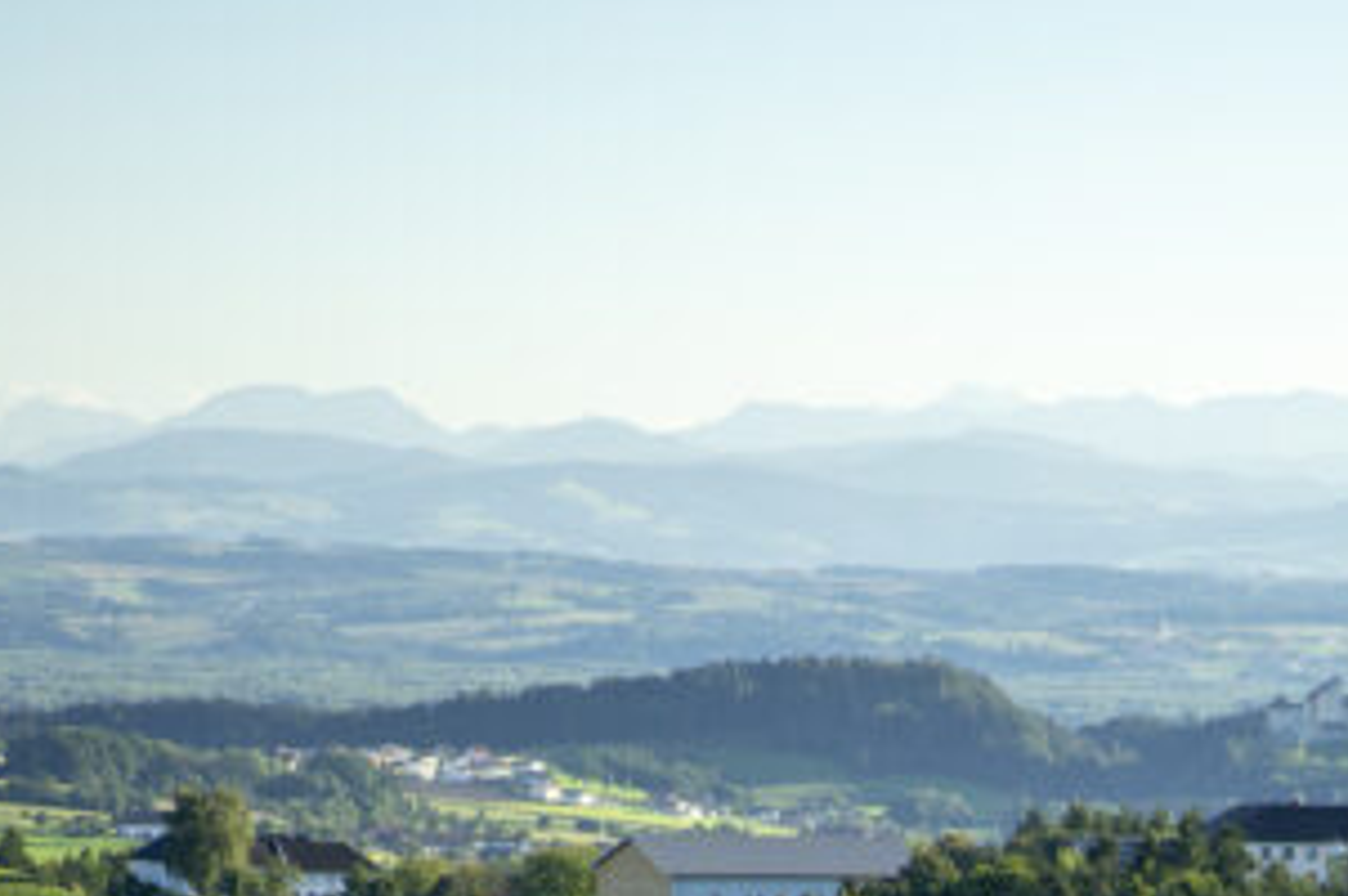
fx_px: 8565
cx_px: 1285
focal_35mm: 229
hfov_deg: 9.0
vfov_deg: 6.0
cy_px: 802
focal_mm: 85
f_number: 1.4
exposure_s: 1/4000
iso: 100
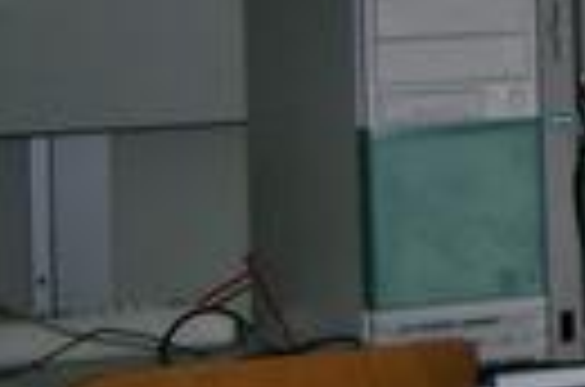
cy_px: -364
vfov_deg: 7.0
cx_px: 1400
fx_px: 3080
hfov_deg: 9.6
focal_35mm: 190
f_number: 2.6
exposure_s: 1/60
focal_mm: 7.6
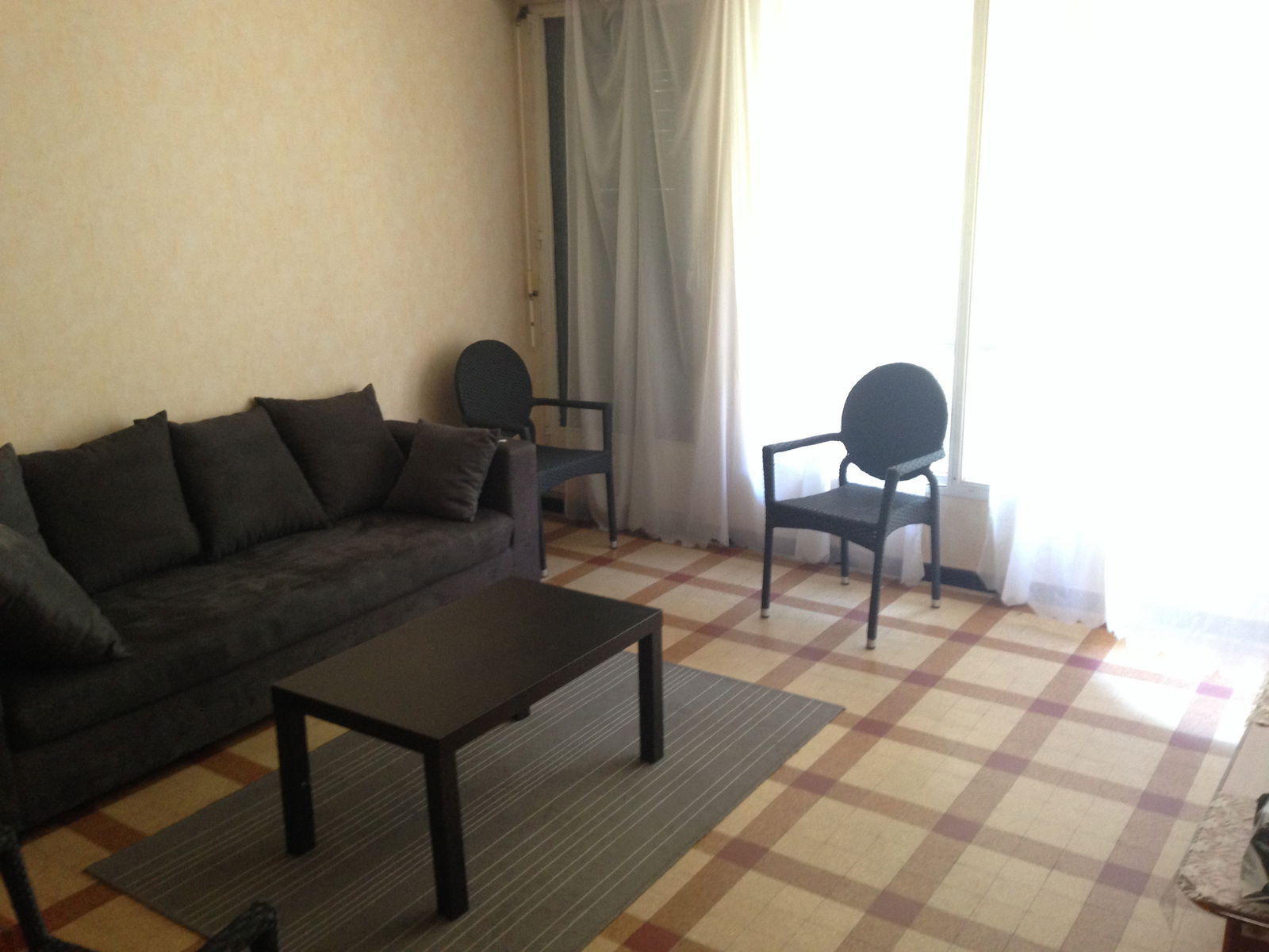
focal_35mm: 33
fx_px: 1210
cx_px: 634
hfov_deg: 55.4
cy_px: 476
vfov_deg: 42.9
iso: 160
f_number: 2.4
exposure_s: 1/20
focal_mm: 4.12
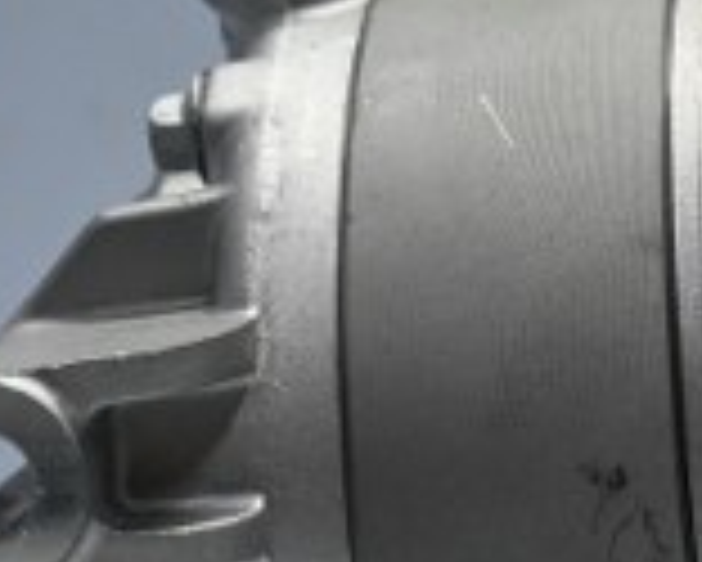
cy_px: 151
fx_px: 3672
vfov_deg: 8.8
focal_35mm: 177
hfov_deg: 10.6
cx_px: 1030
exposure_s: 1/125
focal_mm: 24.5
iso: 900
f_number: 4.2
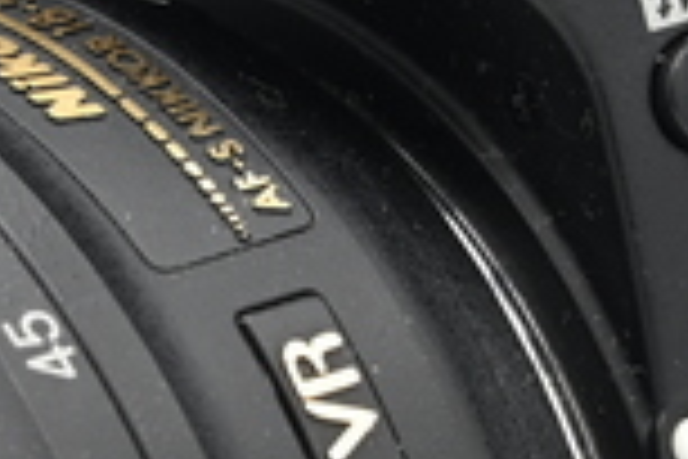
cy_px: 344
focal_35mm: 489
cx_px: 270
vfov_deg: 2.8
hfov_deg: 4.2
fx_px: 9345
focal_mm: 75
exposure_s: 1/20
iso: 200
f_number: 14
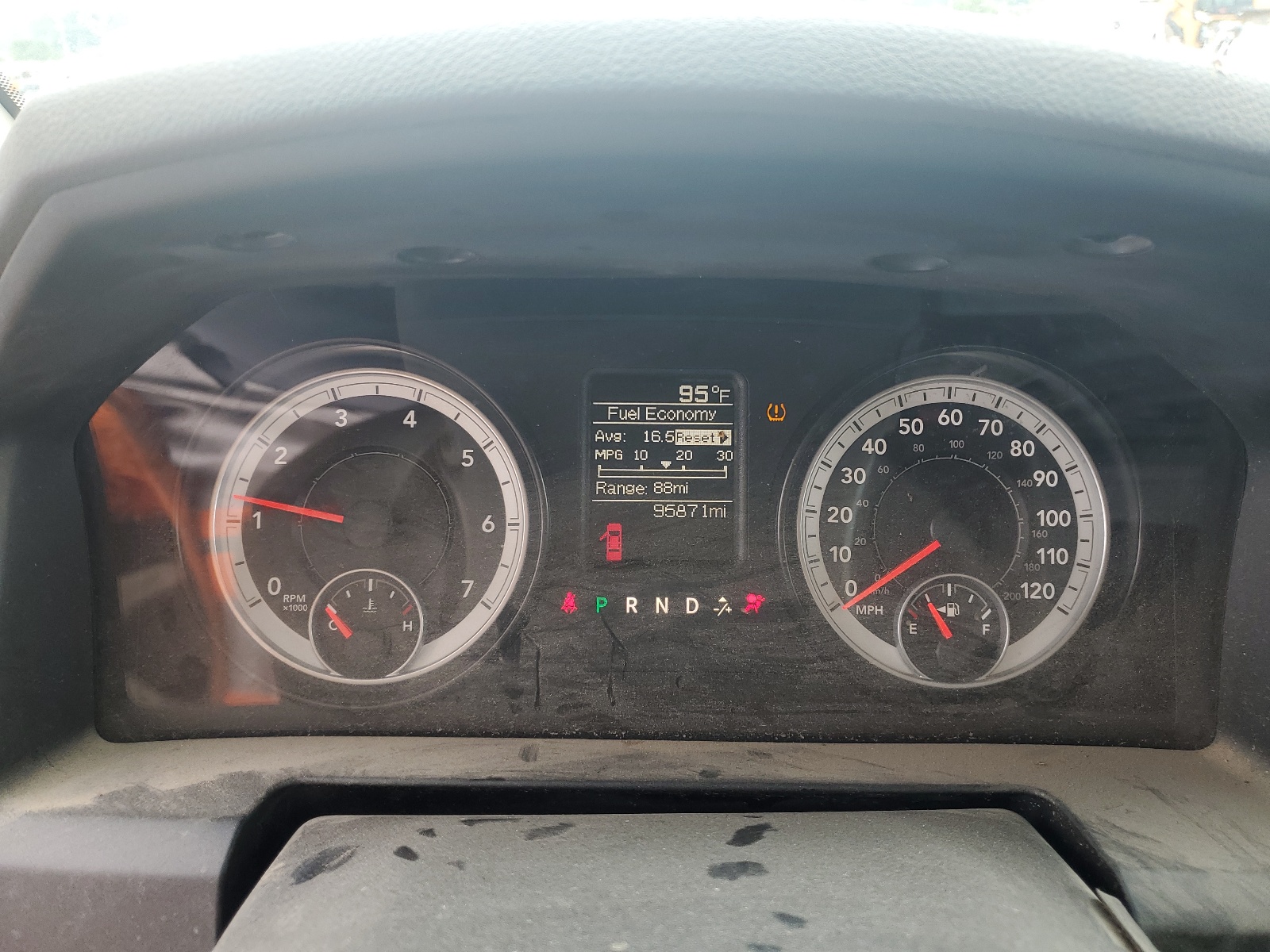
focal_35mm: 26
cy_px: 476
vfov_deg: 53.1
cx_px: 635
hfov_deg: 67.3
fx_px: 954
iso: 50
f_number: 1.5
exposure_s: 1/175
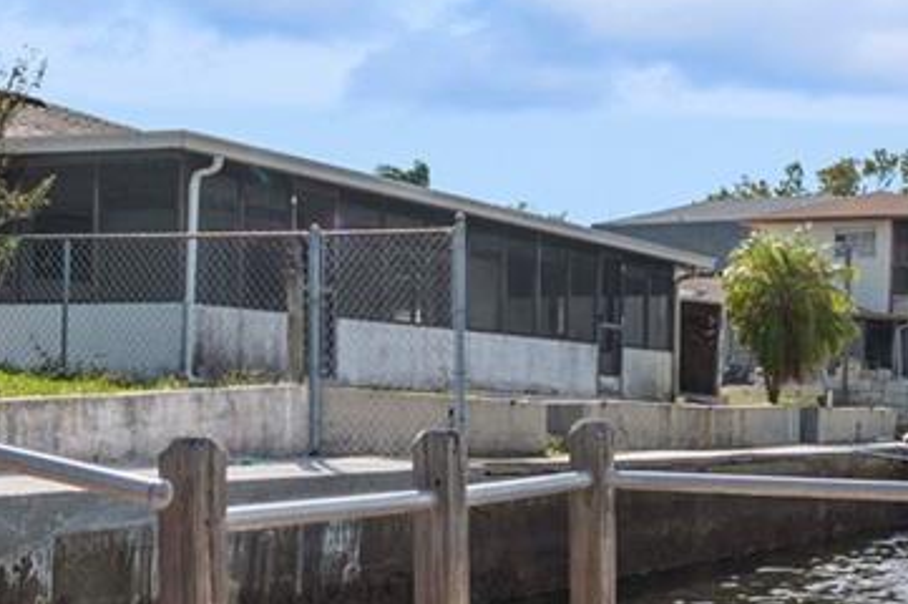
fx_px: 1789
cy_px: 383
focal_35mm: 71
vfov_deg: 19.1
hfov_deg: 28.3
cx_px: 309
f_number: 9
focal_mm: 16
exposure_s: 1/400
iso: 250
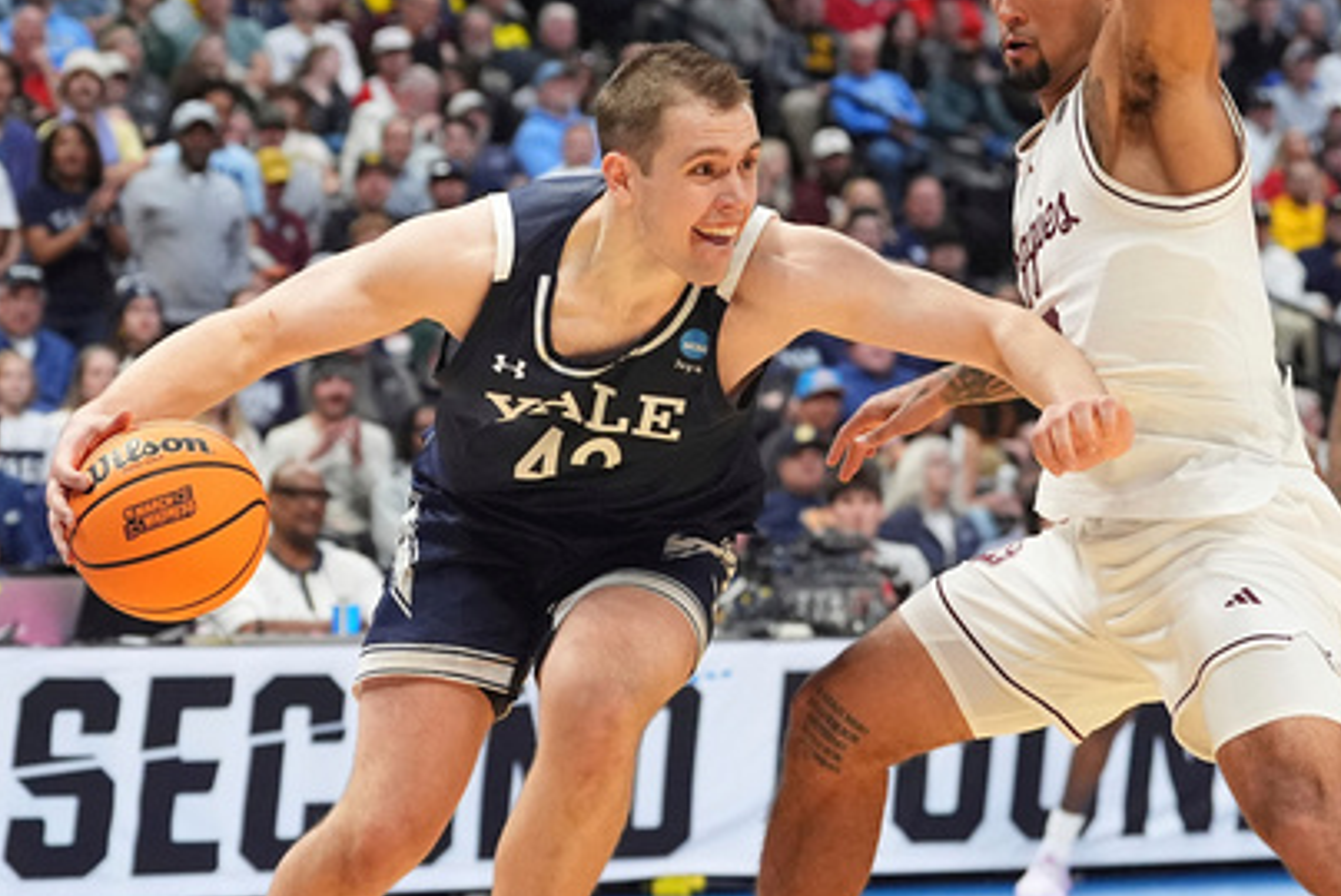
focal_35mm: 133
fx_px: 4958
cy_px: 342
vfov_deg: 10.3
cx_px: 684
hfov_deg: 15.4
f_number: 3.2
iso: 5000
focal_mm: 70
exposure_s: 1/1600
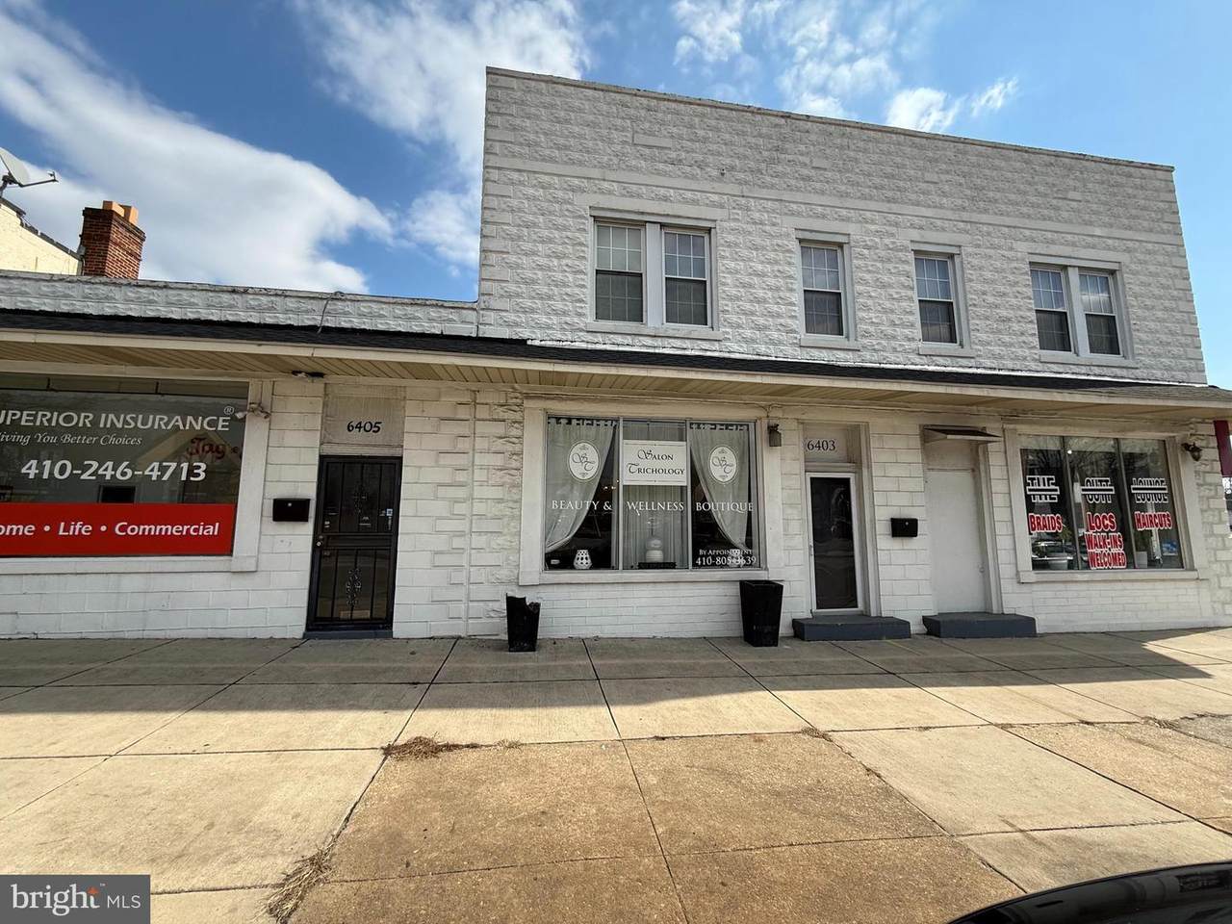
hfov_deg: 102.1
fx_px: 498
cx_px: 616
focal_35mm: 14
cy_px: 462
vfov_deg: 85.7
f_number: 2.2
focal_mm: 2.22
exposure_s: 1/1613
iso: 50
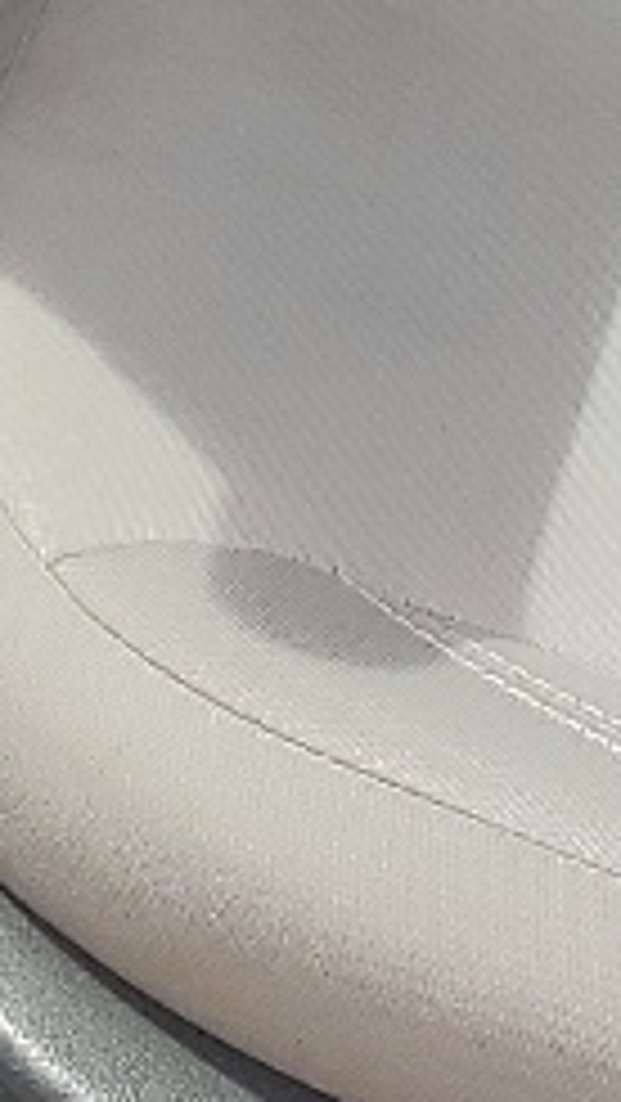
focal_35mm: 185
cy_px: -648
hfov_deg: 6.5
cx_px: 972
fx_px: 5410
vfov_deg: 11.1
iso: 50
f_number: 1.5
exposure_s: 1/2000
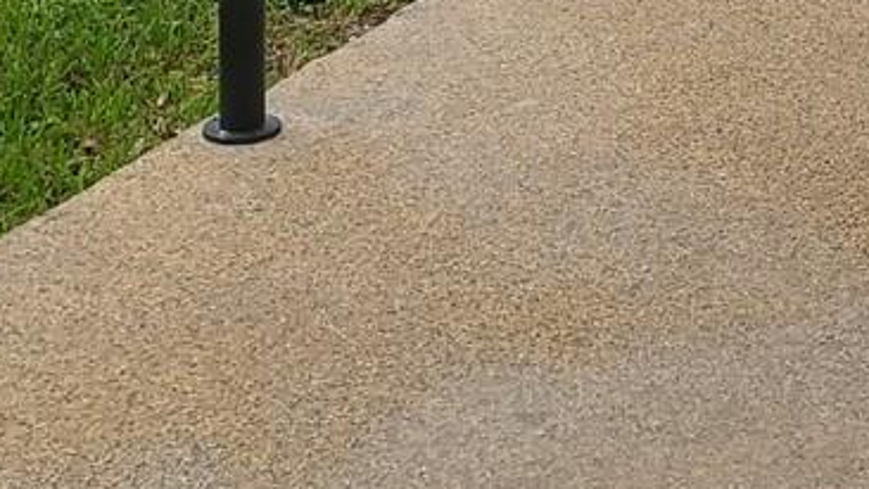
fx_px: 2742
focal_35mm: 119
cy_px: -681
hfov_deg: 17.5
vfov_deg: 9.2
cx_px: 919
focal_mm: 4.6
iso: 32
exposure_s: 1/311
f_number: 1.8
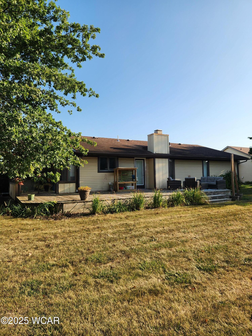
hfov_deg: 58.9
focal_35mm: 23
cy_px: 168
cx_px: 126
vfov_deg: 73.9
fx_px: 223
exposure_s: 1/1148
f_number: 1.8
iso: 20
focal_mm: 5.4
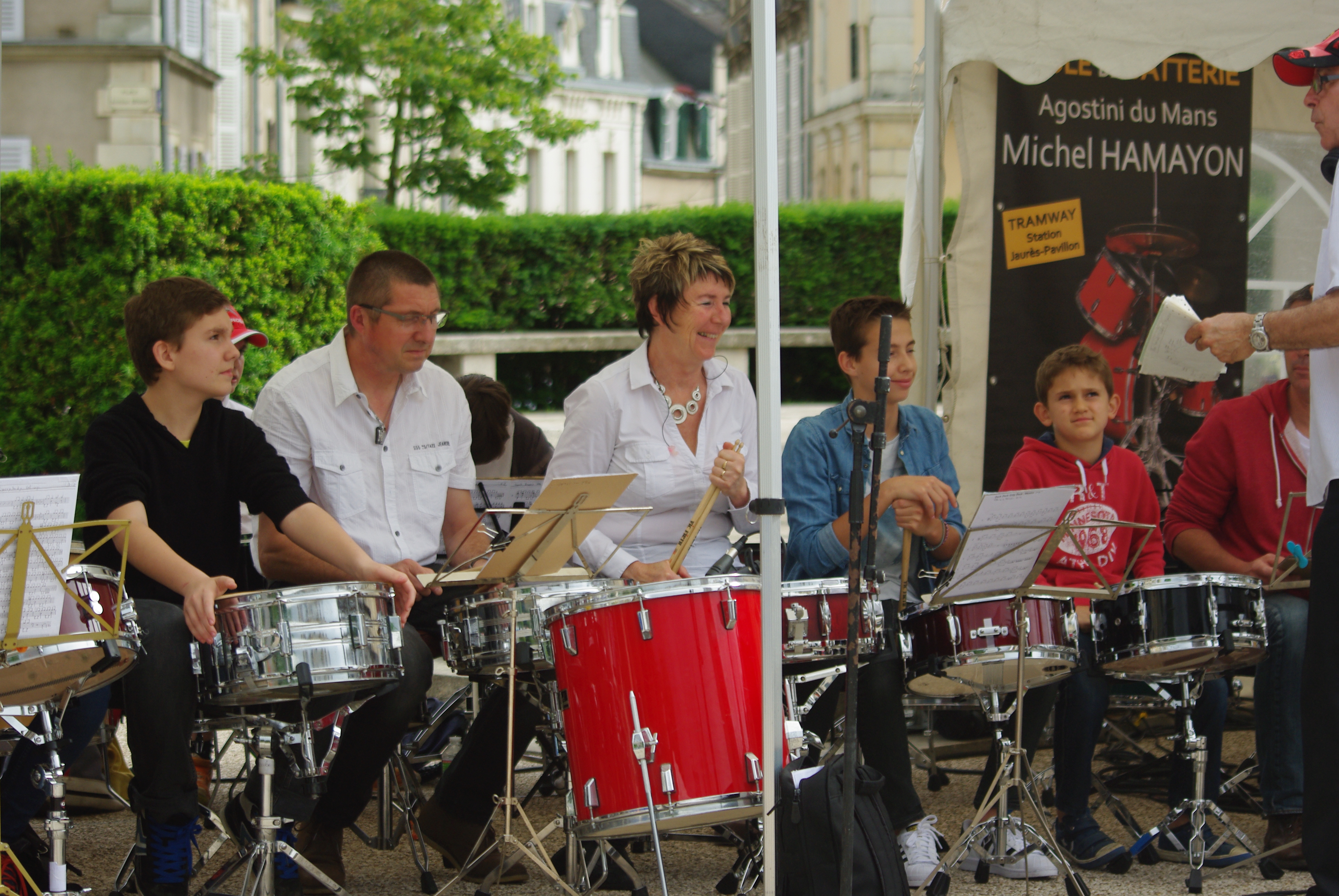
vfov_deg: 13.1
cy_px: 448
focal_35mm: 105
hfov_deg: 19.4
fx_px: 3910
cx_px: 670
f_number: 4
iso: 200
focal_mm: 70
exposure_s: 1/750
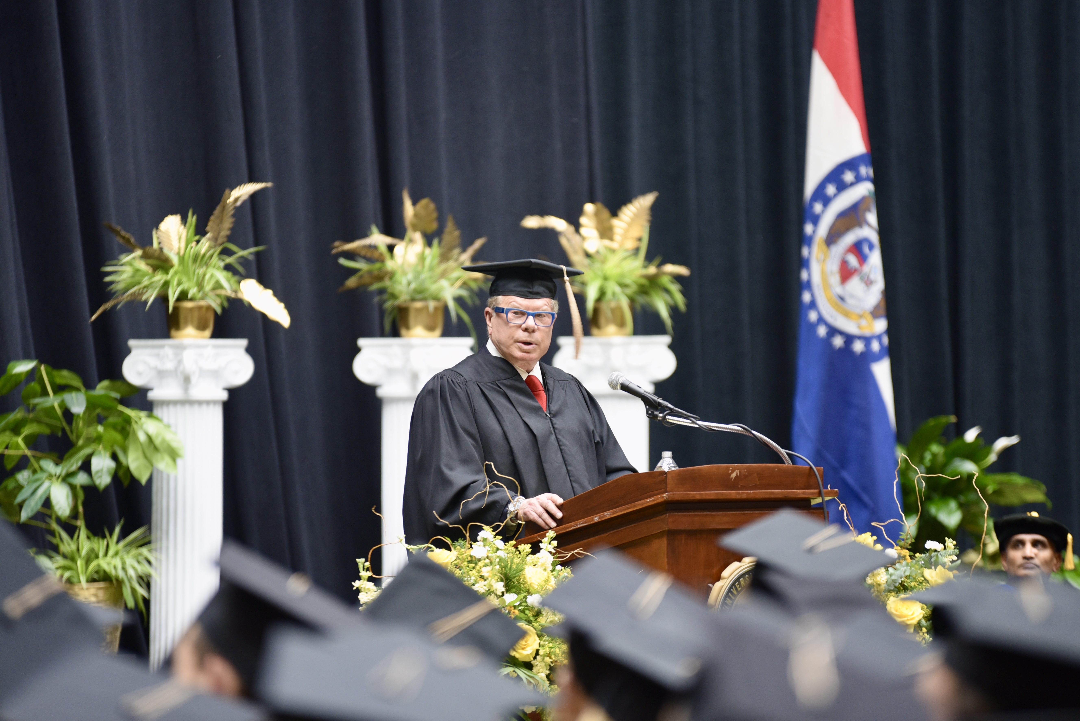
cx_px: 540
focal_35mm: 200
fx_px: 6002
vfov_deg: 6.9
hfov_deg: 10.3
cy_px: 360
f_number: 2.8
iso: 500
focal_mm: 200
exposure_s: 1/25
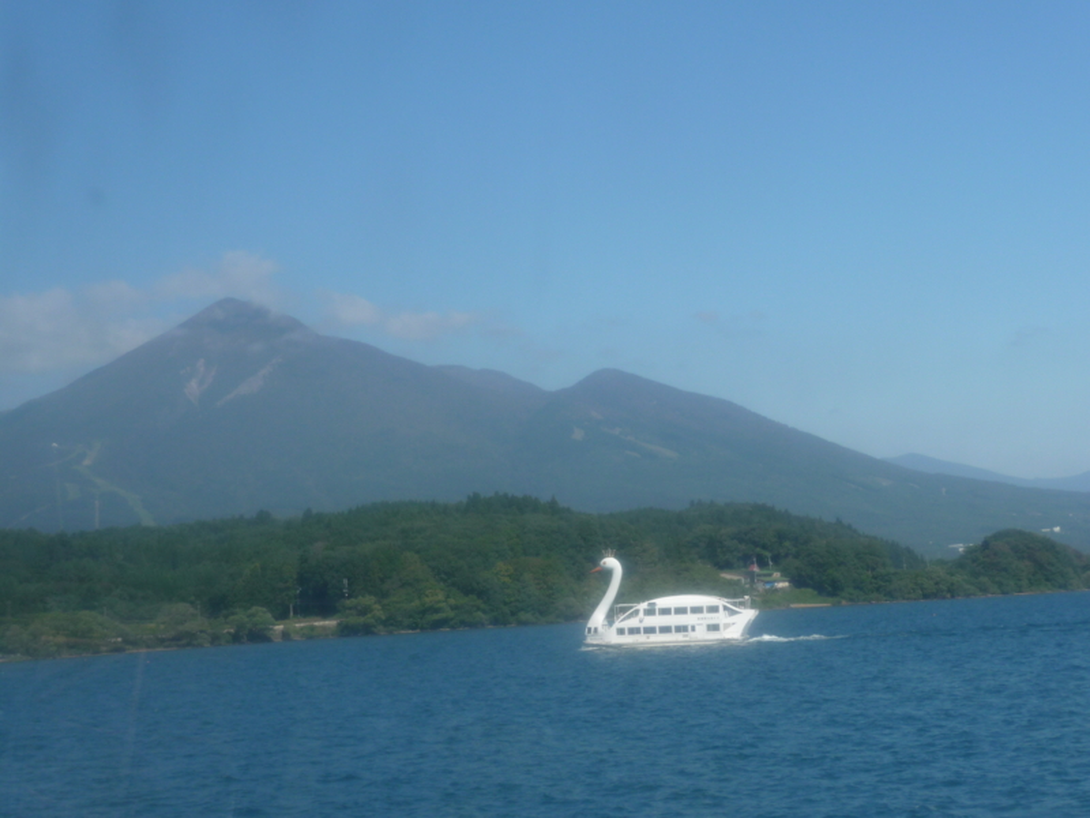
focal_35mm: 77
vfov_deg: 19.1
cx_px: 545
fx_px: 2425
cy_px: 409
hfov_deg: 25.3
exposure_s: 1/640
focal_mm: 13.1
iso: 100
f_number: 4.6
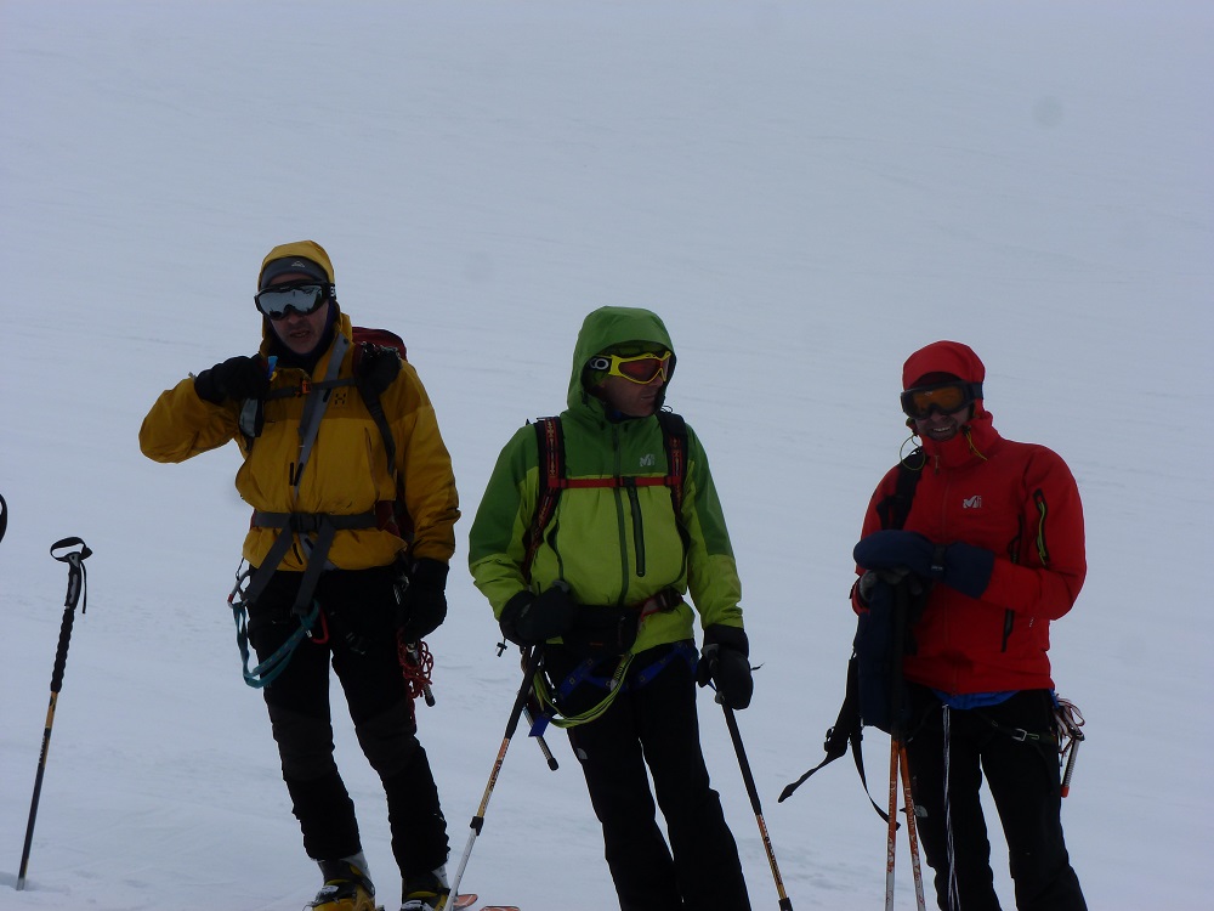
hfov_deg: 25.7
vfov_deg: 19.4
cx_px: 607
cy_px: 456
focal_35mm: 76
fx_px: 2665
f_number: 5.6
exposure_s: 1/1000
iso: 100
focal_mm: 13.6
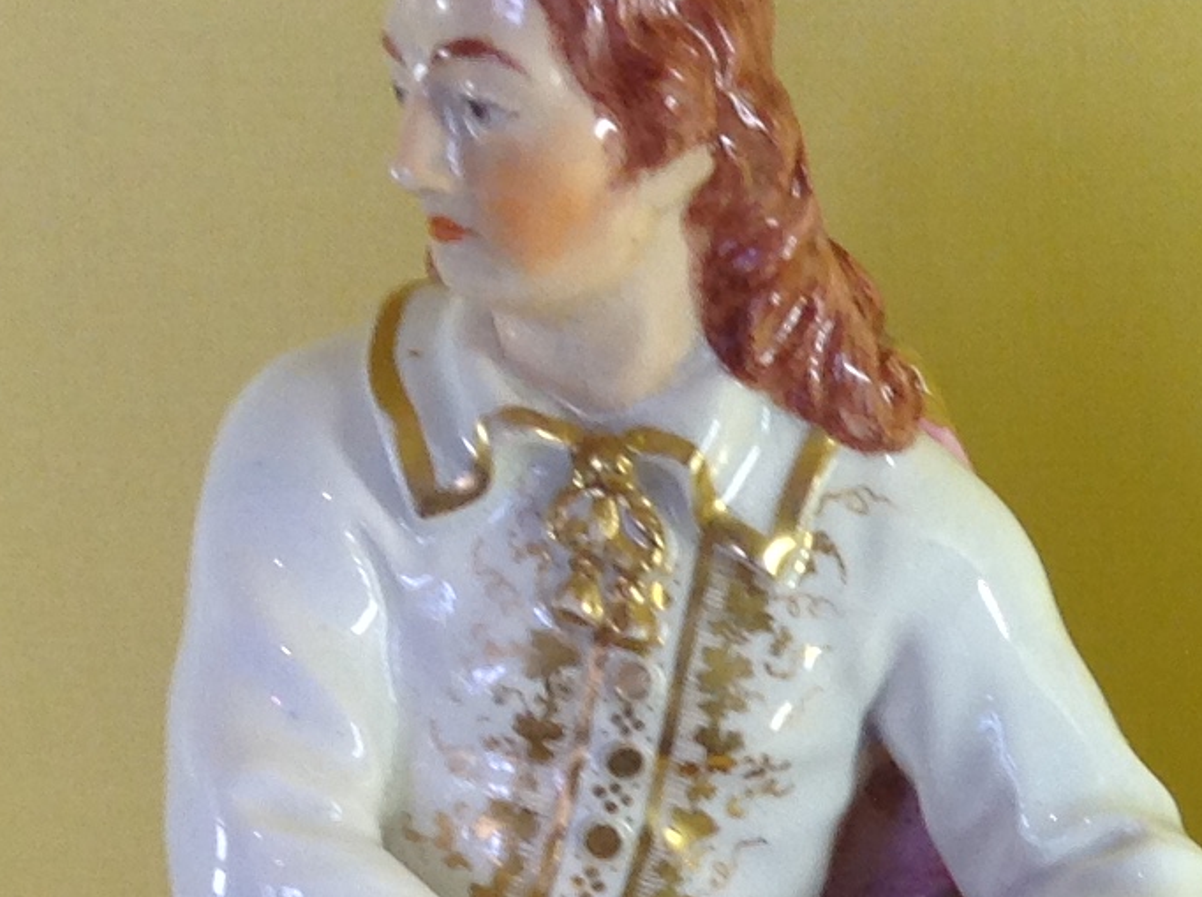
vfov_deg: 10.7
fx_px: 4610
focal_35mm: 133
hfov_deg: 14.1
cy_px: 1405
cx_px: 1676
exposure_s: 1/30
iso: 50
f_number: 2.4
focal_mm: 4.28
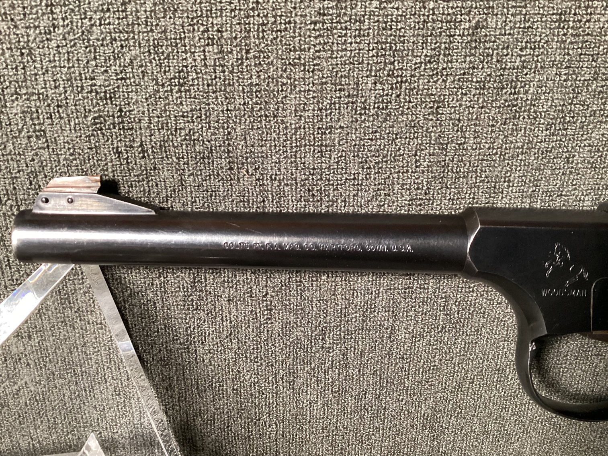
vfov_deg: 45.4
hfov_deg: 58.3
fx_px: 545
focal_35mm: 31
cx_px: 304
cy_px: 228
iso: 320
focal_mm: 3.3
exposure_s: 1/40
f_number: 2.4
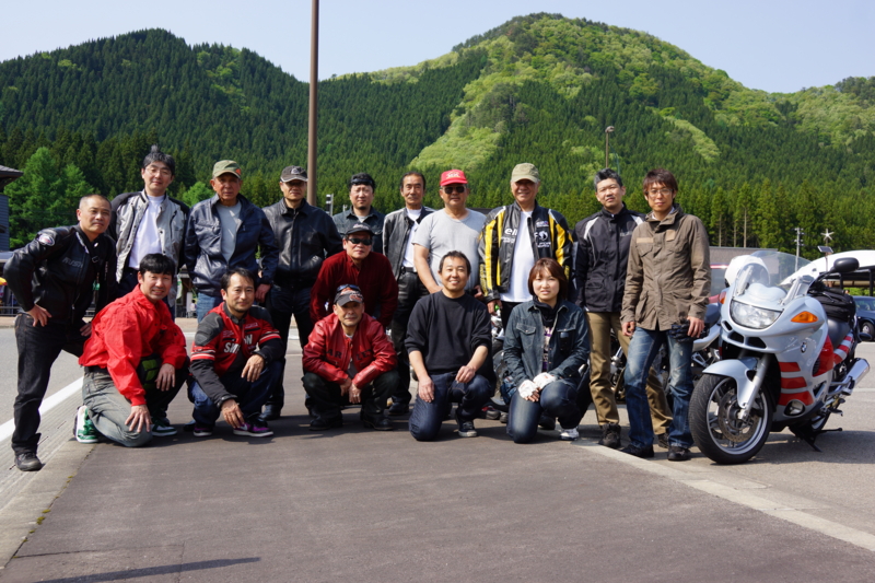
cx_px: 438
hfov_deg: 49.6
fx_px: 948
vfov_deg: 34.2
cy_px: 292
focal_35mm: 39
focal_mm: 26
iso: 100
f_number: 8
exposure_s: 1/200
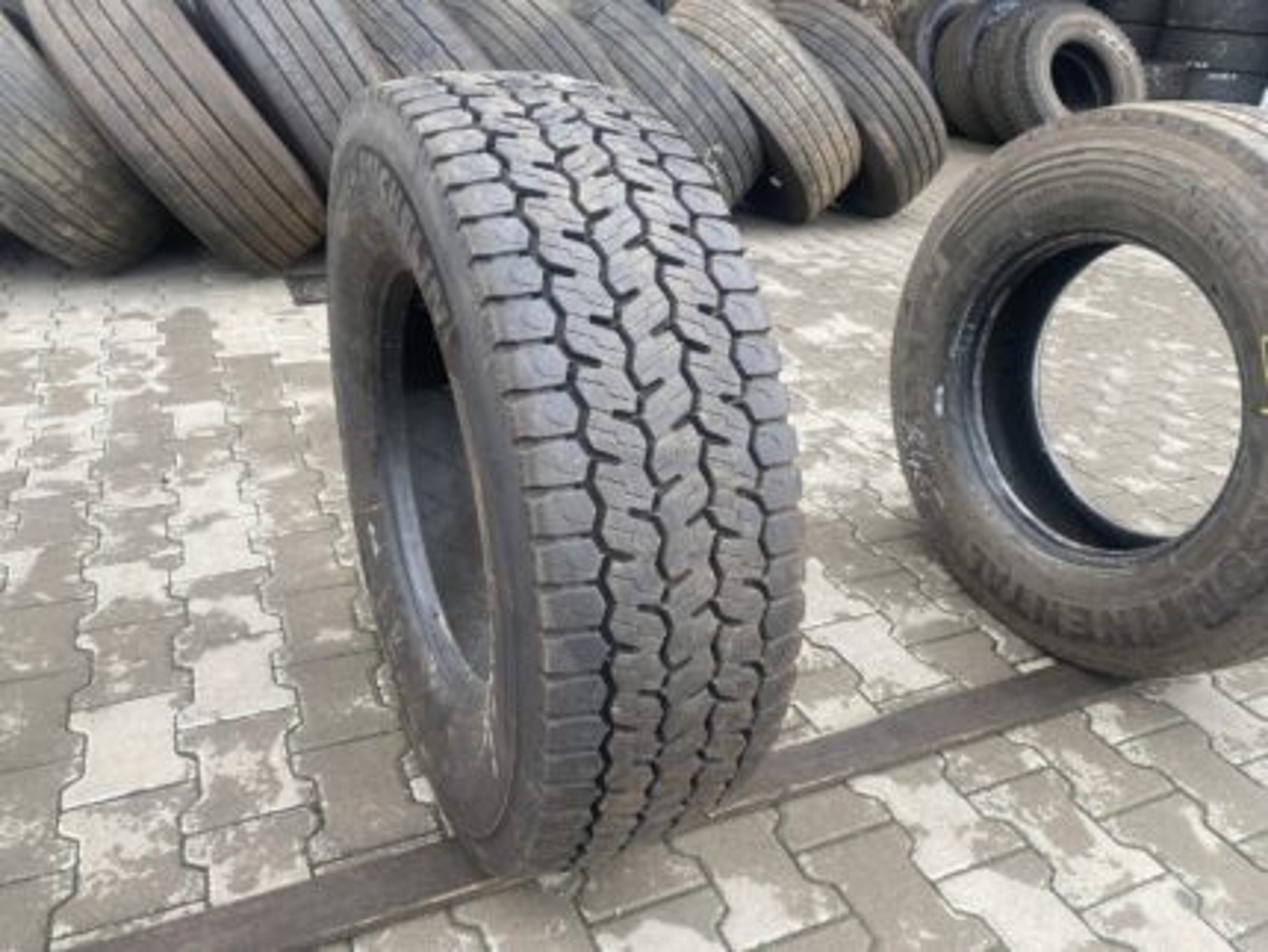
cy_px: 476
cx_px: 634
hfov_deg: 67.3
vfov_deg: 53.1
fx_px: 953
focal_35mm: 26
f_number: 1.8
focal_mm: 4.25
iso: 40
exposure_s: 1/121
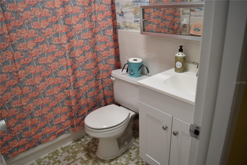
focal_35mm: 27
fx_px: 185
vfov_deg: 47.9
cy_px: 82
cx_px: 124
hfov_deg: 67.4
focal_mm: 18
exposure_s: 1/60
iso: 450
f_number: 4
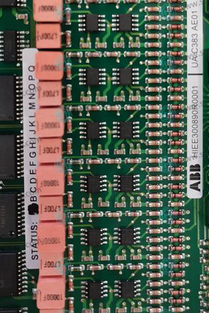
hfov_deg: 22.3
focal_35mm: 61
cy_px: 72
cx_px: 107
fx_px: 530
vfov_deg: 32.2
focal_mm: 5.58
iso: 160
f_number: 1.8
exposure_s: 1/60
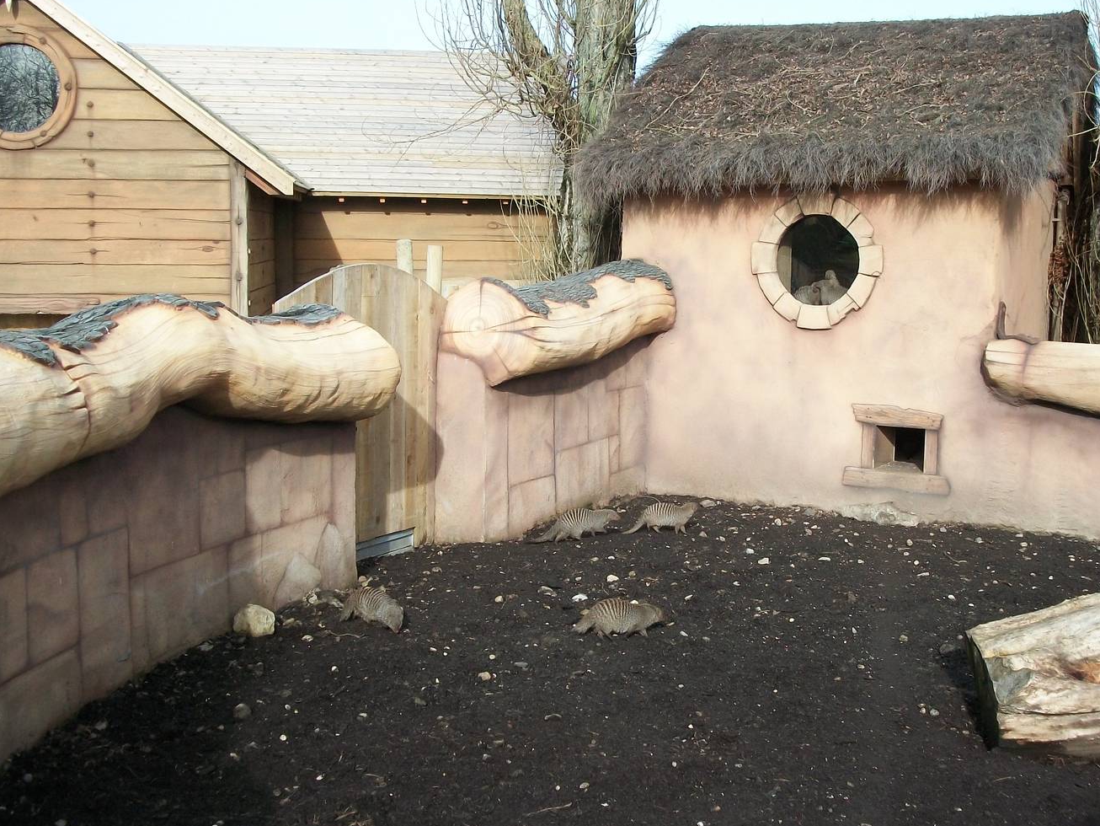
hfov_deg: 38.9
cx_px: 590
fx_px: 1557
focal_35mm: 49
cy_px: 400
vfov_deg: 29.7
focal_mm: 7.1
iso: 81
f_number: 3.2
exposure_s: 1/500
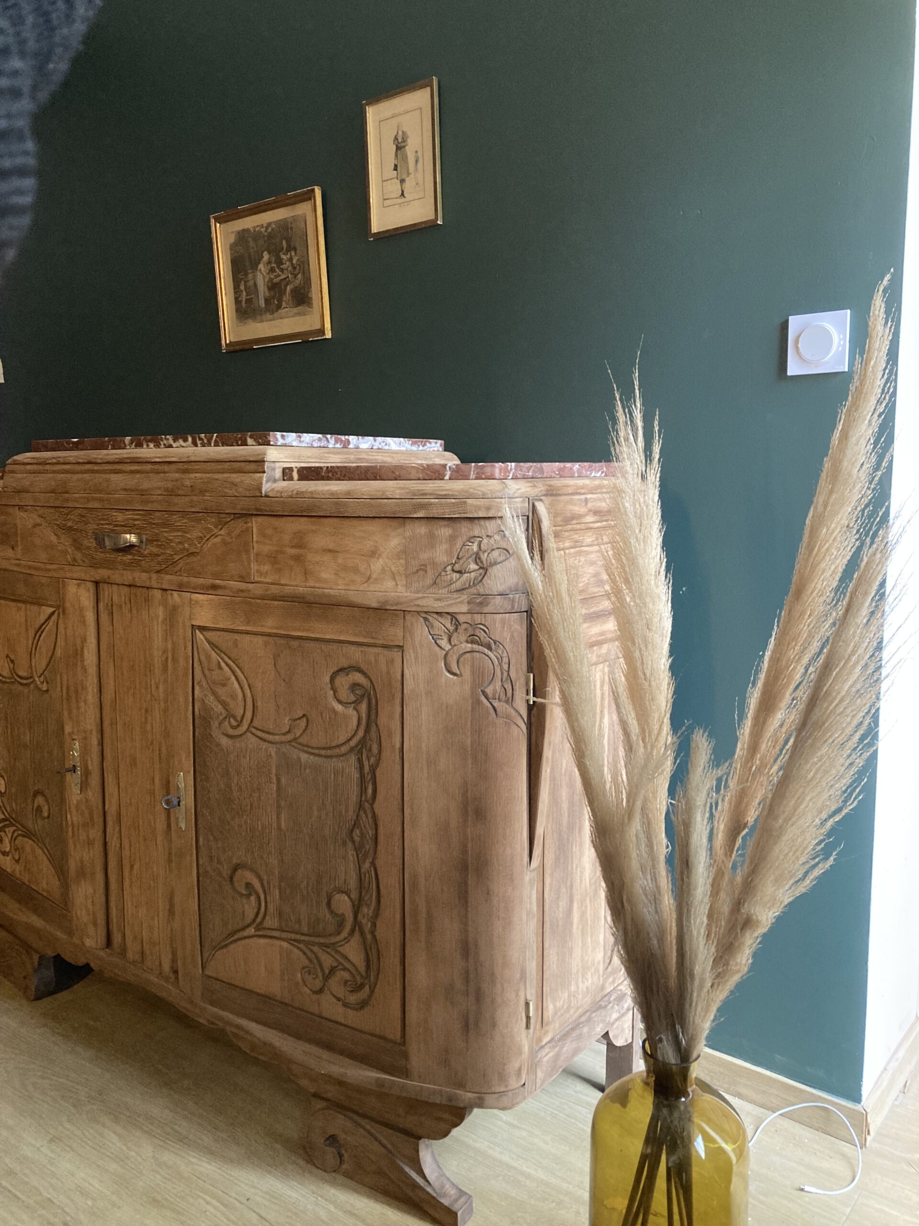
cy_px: 613
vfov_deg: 63.4
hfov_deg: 49.7
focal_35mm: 28
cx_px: 460
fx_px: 991
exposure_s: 1/34
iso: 400
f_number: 1.8
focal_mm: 3.99
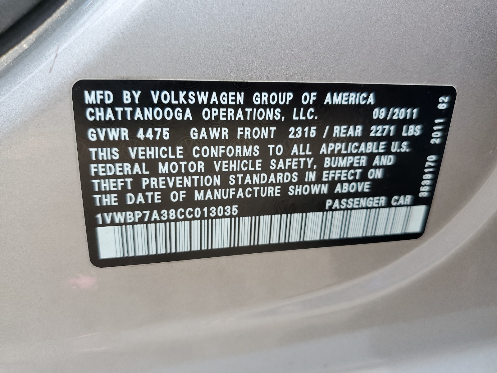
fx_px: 373
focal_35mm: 26
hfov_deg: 67.3
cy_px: 186
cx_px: 248
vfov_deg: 53.1
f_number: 1.5
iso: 50
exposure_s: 1/476
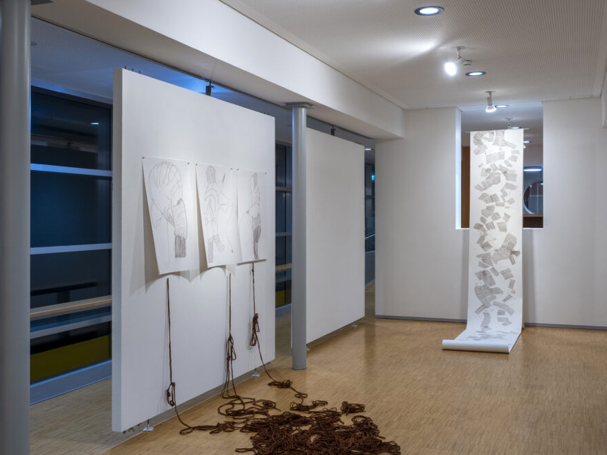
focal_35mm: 37
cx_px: 325
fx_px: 649
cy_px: 262
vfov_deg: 38.6
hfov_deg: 50.1
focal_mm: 16
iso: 200
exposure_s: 1/10
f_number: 6.3
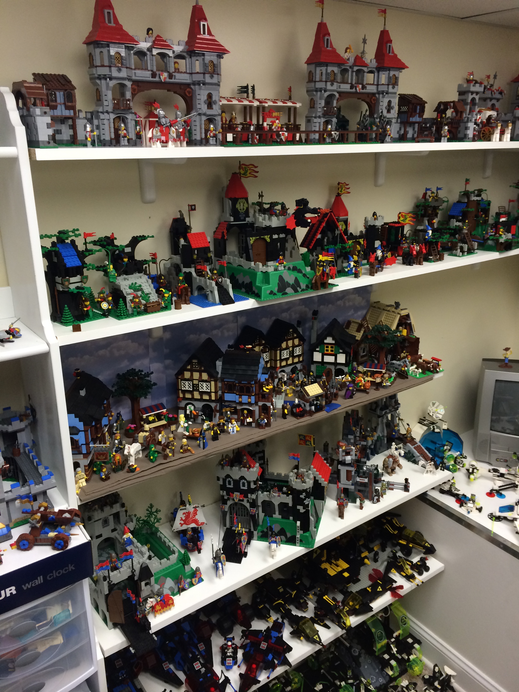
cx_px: 260
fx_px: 600
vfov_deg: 60.0
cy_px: 346
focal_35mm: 30
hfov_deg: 46.8
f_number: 2.2
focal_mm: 4.12
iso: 64
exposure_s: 1/30
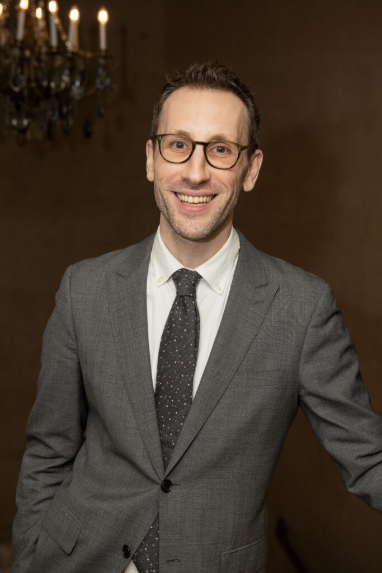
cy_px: 286
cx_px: 191
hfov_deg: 24.2
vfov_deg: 35.6
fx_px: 891
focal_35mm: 56
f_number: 5
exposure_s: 1/200
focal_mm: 56
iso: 320
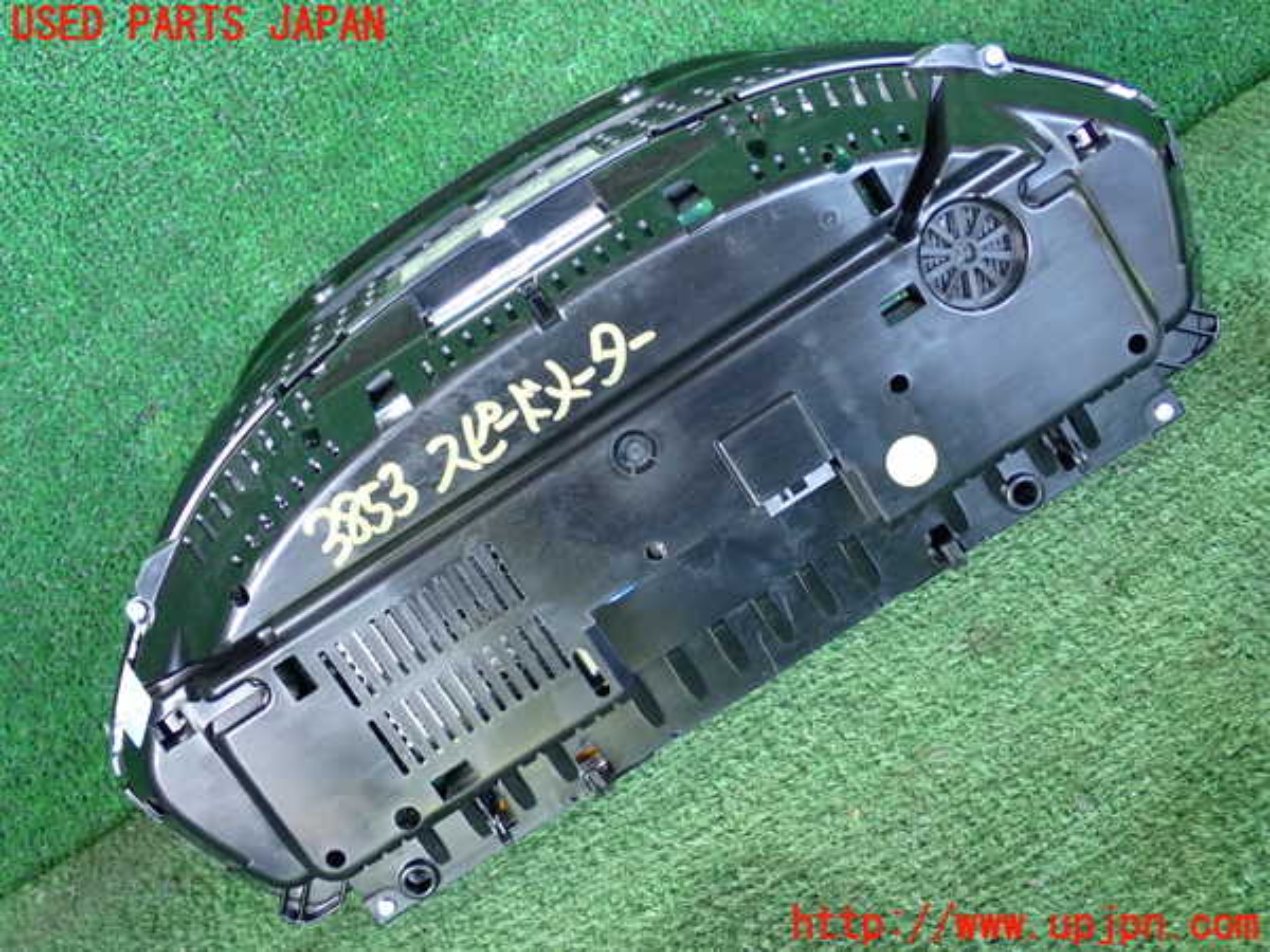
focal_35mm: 50
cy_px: 476
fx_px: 1834
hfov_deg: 38.2
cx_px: 635
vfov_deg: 29.1
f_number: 3.2
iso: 640
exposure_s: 1/125
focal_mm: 9.01
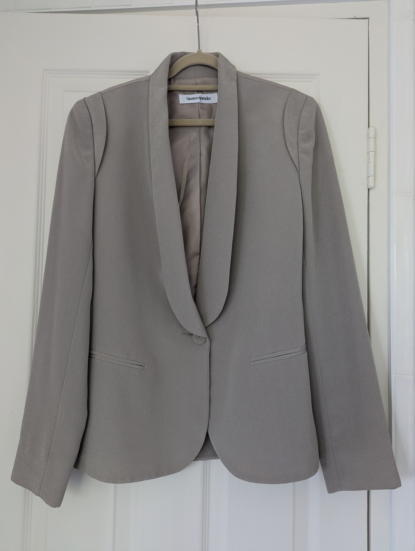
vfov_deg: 71.5
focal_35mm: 24
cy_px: 276
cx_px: 208
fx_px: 383
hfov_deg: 56.9
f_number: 1.85
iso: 119
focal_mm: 6.81
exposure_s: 1/29
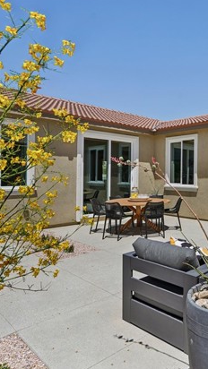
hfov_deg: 39.1
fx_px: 255
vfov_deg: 71.9
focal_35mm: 26
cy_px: 184
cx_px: 210
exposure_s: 1/500
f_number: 7.1
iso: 100
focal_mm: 16
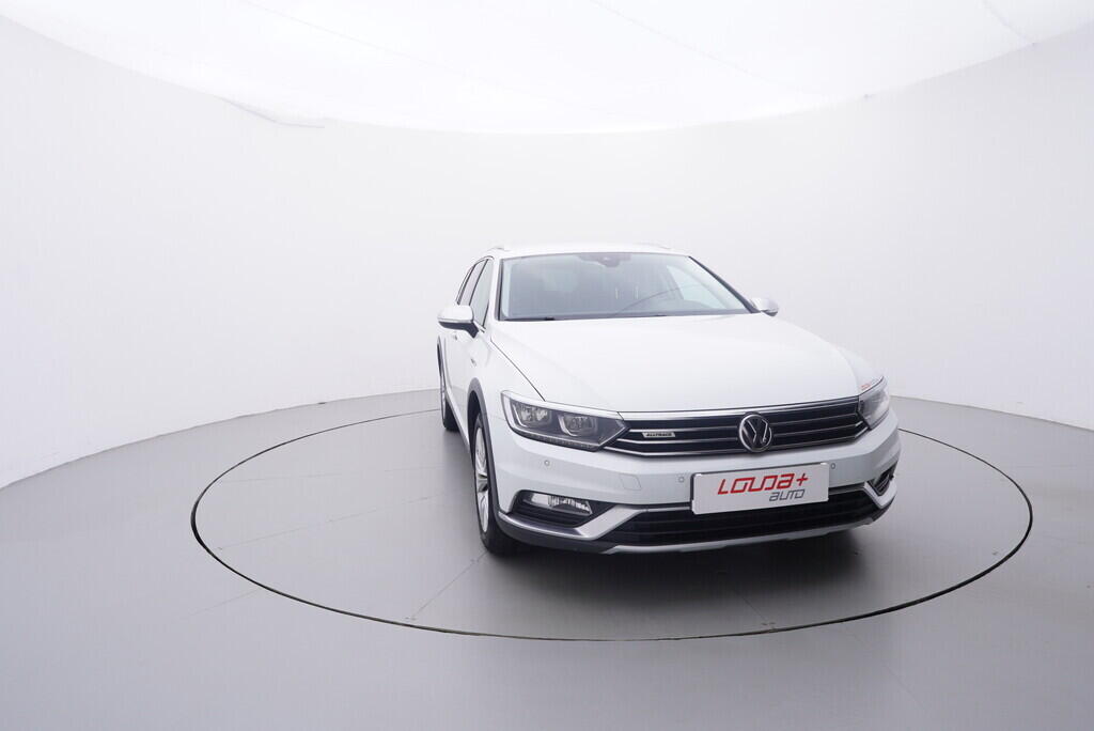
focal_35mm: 22
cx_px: 547
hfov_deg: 77.3
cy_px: 366
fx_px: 684
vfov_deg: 56.2
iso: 200
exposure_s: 1/80
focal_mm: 15
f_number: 5
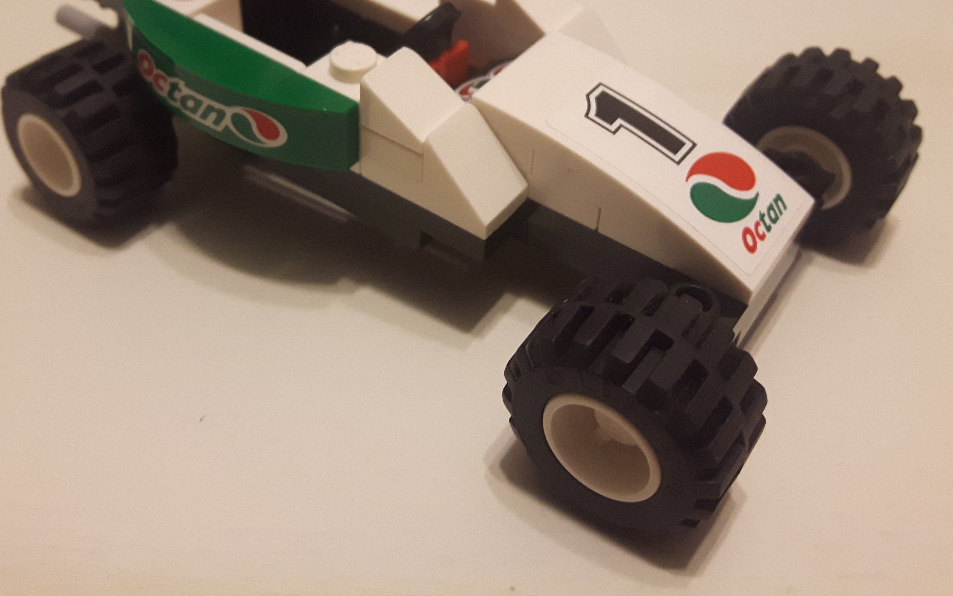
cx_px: 469
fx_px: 1065
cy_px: 150
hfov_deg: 48.2
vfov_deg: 30.7
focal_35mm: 41
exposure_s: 1/33
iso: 200
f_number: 1.9
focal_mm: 3.7
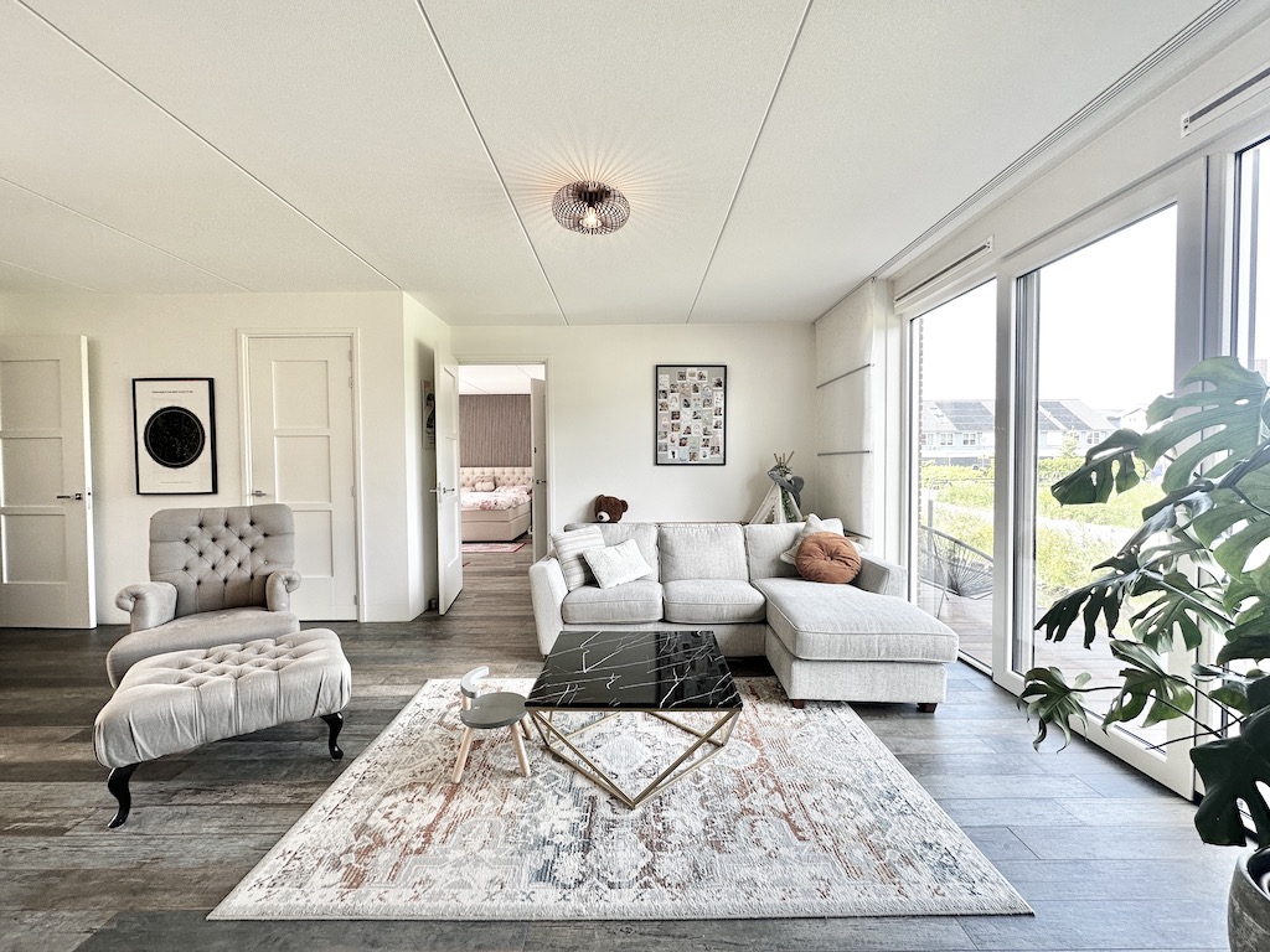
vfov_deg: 85.7
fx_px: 514
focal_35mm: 14
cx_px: 635
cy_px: 476
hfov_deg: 102.1
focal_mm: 2.22
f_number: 2.2
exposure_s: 1/100
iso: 50
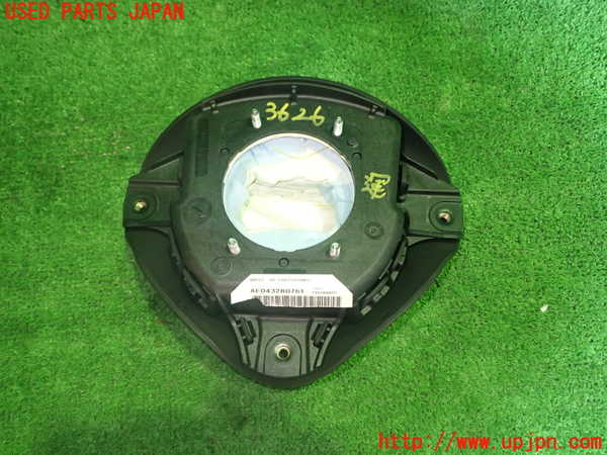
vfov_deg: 46.8
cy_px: 228
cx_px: 304
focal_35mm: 30
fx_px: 526
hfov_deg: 60.0
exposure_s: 1/30
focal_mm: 5.4
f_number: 2.3
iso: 400
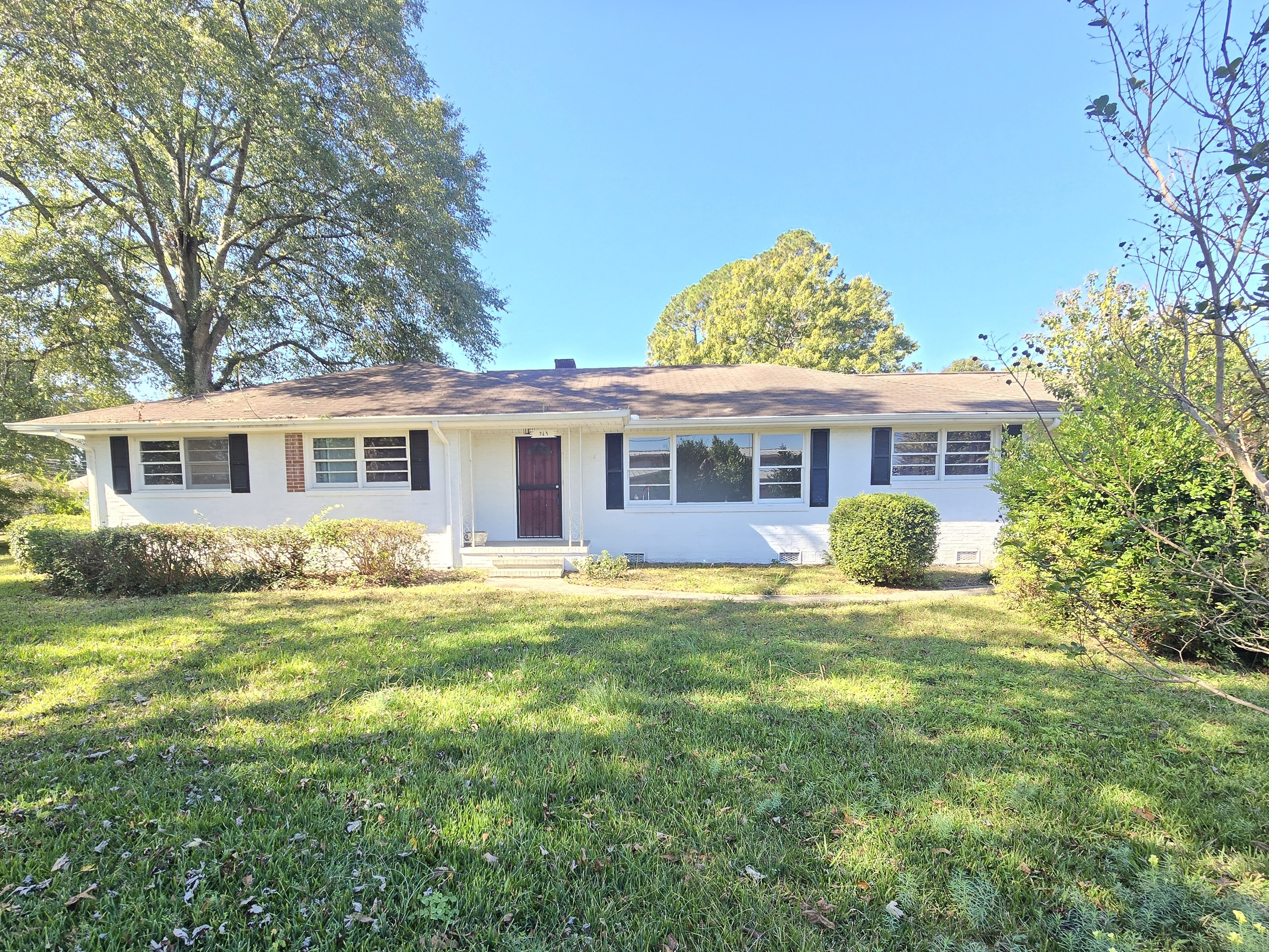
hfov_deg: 97.9
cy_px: 541
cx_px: 576
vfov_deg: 81.3
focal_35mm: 15
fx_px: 550
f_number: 2.2
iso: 50
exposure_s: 1/202
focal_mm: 2.2
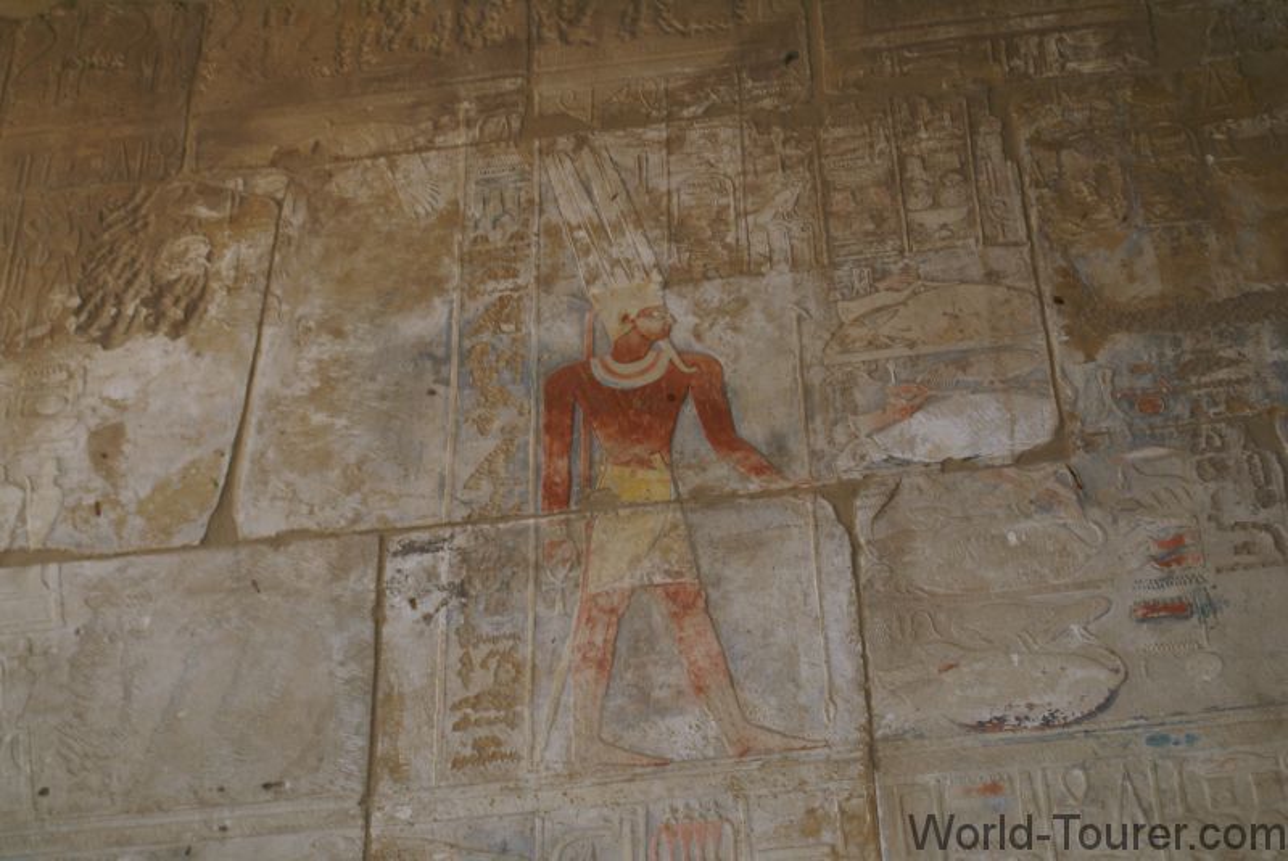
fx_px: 2417
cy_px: 430
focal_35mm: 68
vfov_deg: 20.2
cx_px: 644
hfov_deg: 29.8
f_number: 5.6
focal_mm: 45
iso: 400
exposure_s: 1/80
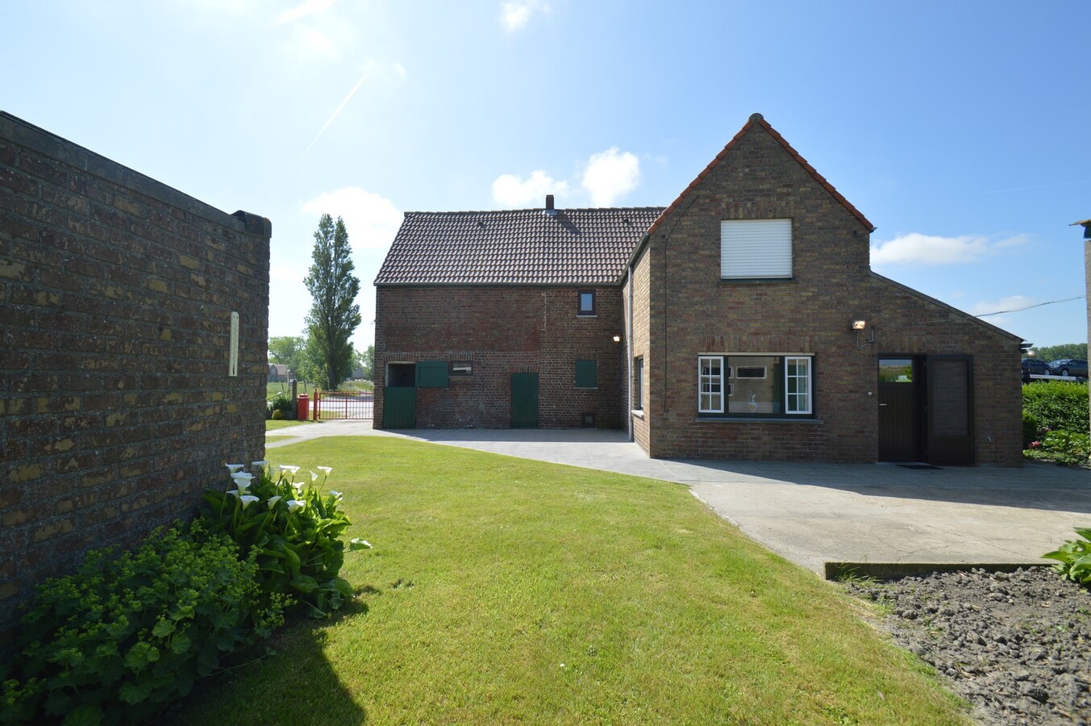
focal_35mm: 16
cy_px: 363
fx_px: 500
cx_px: 546
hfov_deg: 95.0
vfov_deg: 72.0
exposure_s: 1/250
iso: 100
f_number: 8
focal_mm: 11
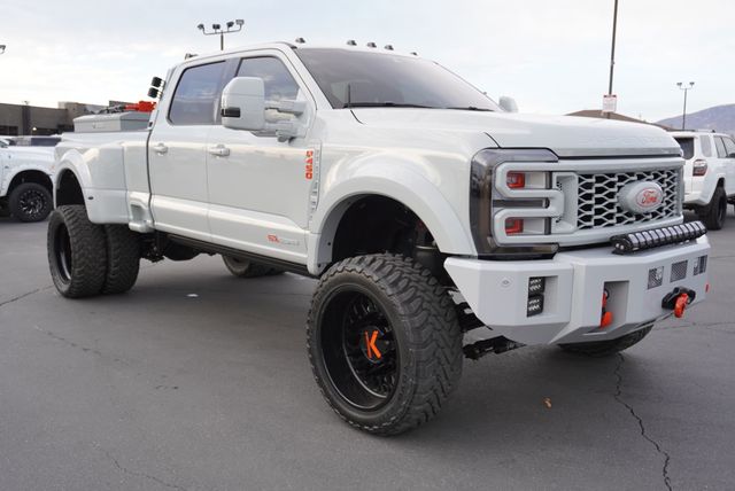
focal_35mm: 33
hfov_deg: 57.2
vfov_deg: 40.0
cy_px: 246
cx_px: 368
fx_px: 674
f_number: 4.5
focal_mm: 22
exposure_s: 1/60
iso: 100
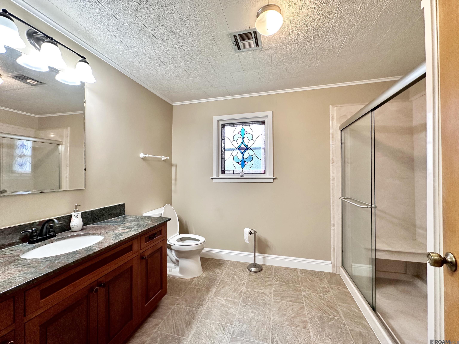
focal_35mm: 14
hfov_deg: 102.1
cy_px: 172
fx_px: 186
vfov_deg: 85.7
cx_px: 230
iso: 200
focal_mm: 2.22
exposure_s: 1/60
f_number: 2.2
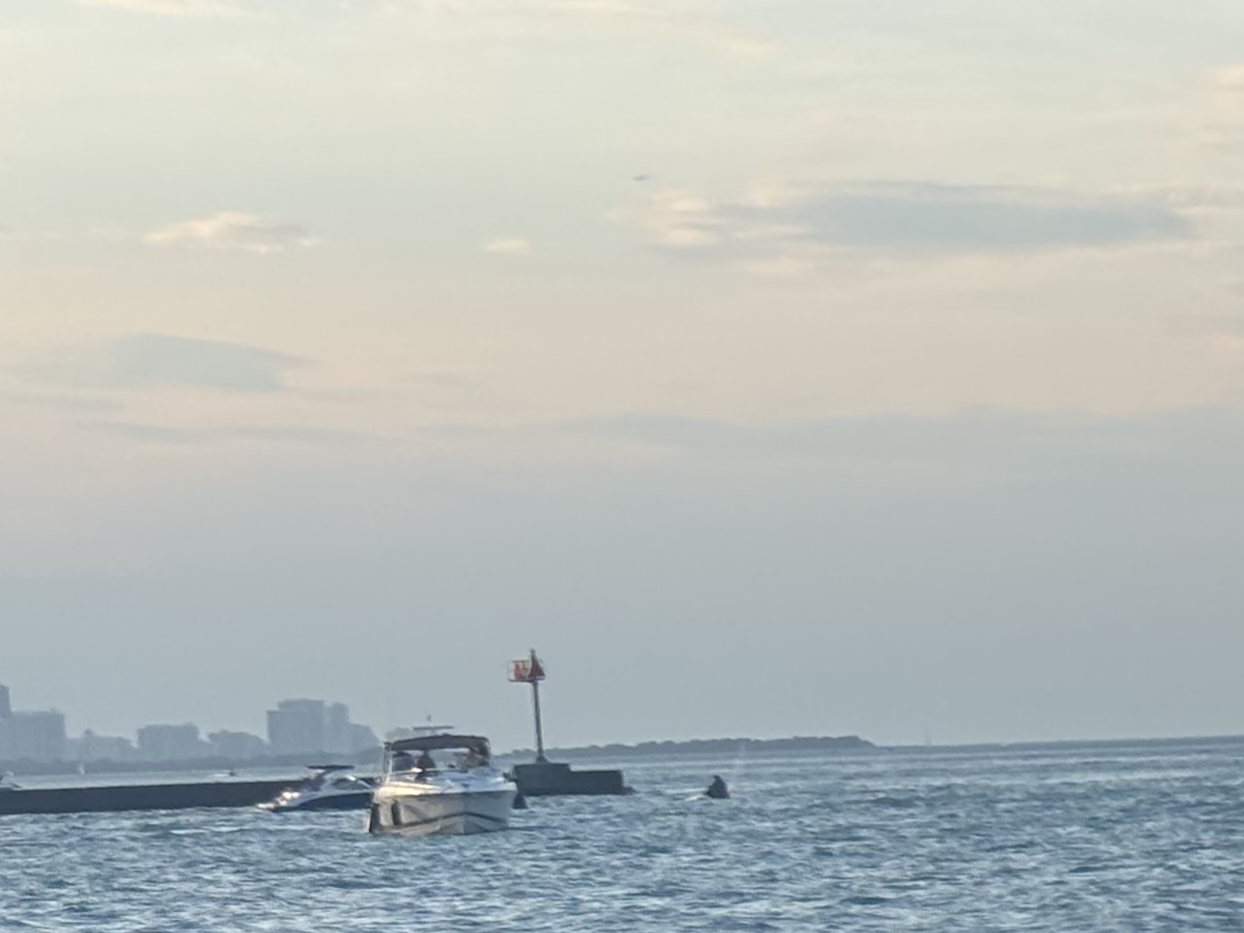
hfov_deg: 11.3
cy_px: 1239
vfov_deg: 8.7
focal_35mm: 168
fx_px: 6037
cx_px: 1900
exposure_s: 1/811
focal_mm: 5.96
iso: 32
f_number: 1.6
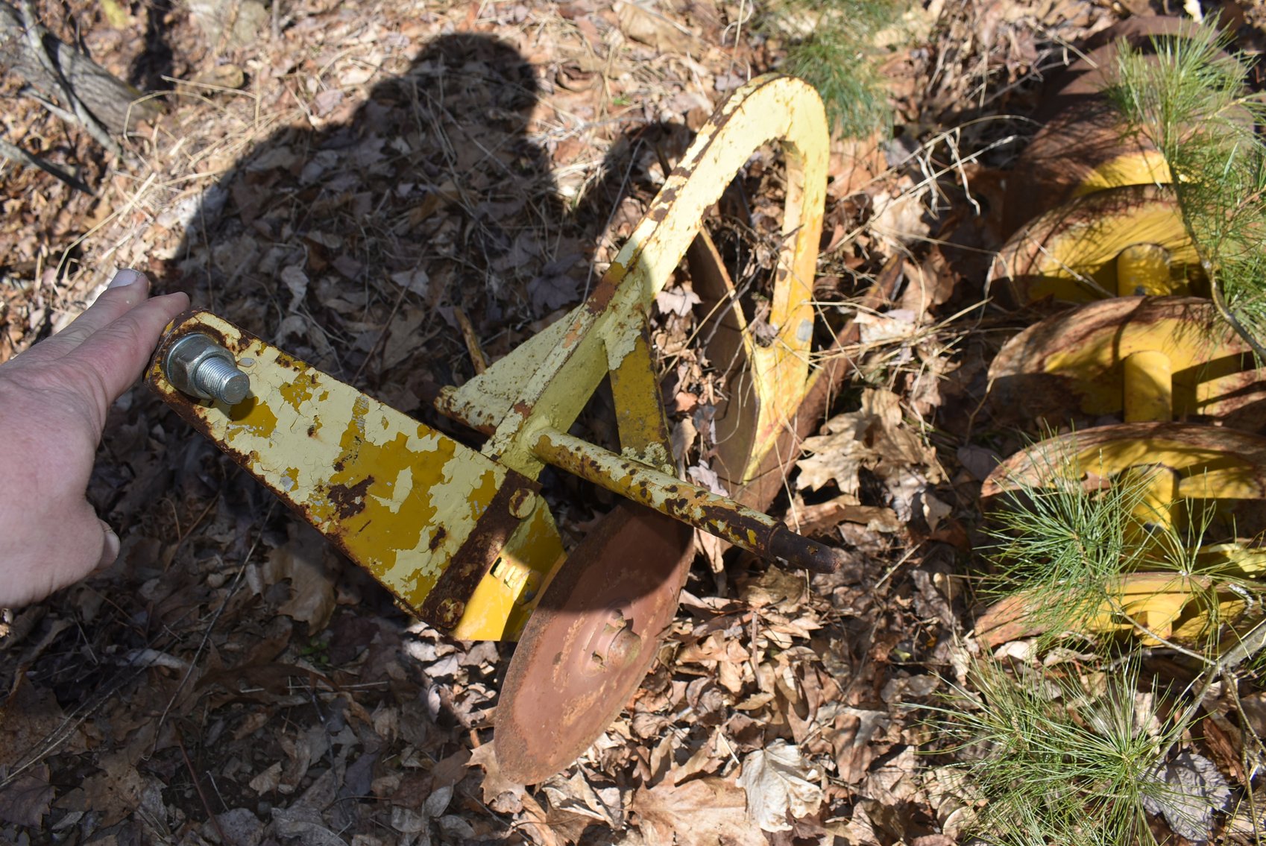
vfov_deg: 43.7
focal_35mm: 30
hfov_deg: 61.9
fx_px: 1056
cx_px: 633
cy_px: 423
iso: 100
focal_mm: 20
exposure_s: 1/200
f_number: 9
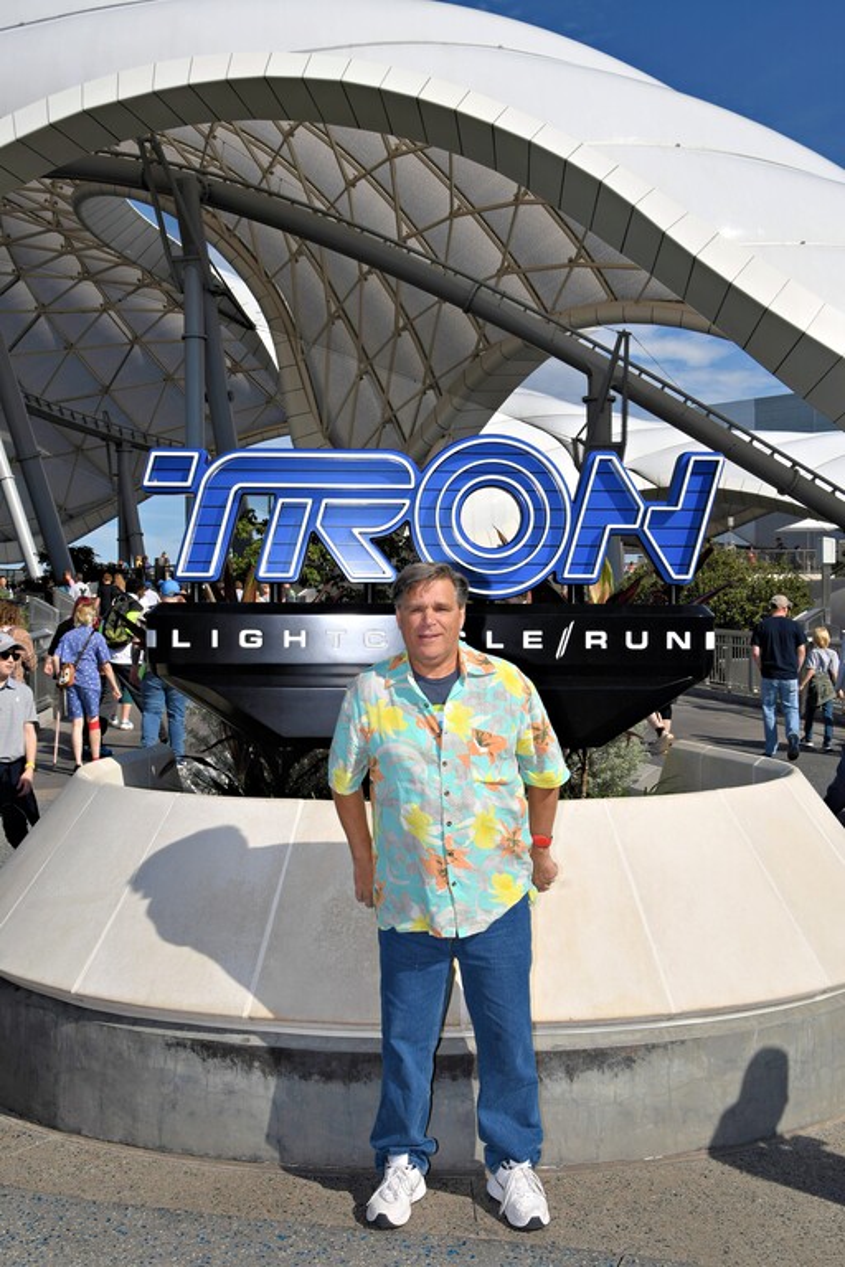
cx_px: 422
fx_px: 1373
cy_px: 634
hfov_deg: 34.2
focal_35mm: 39
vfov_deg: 49.6
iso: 100
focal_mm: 26
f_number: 10
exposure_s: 1/250
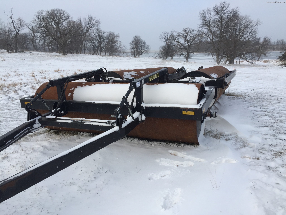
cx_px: 143
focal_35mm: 29
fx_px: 240
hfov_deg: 61.7
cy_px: 108
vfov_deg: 48.2
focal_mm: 4.15
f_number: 2.2
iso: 32
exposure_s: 1/608
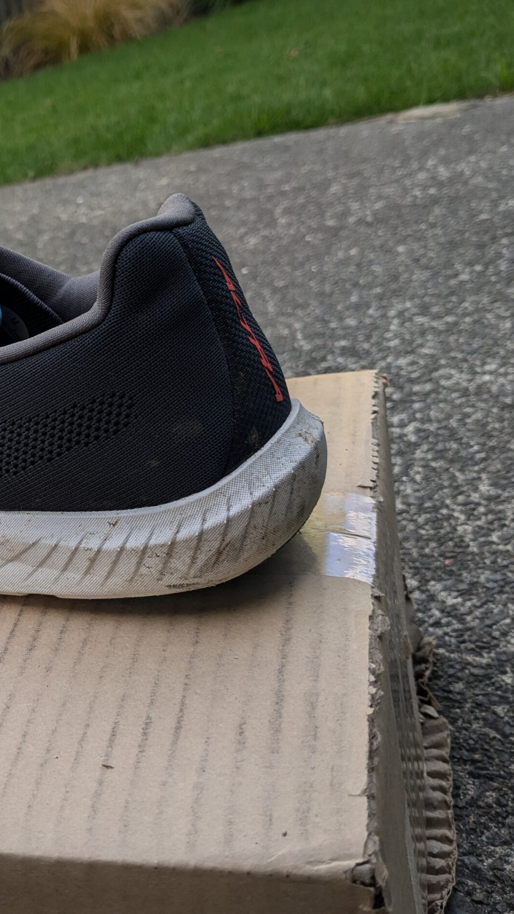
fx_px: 969
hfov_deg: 28.2
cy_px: 462
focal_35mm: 40
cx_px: 17
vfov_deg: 50.5
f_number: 1.73
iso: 31
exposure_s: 1/304
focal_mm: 4.38
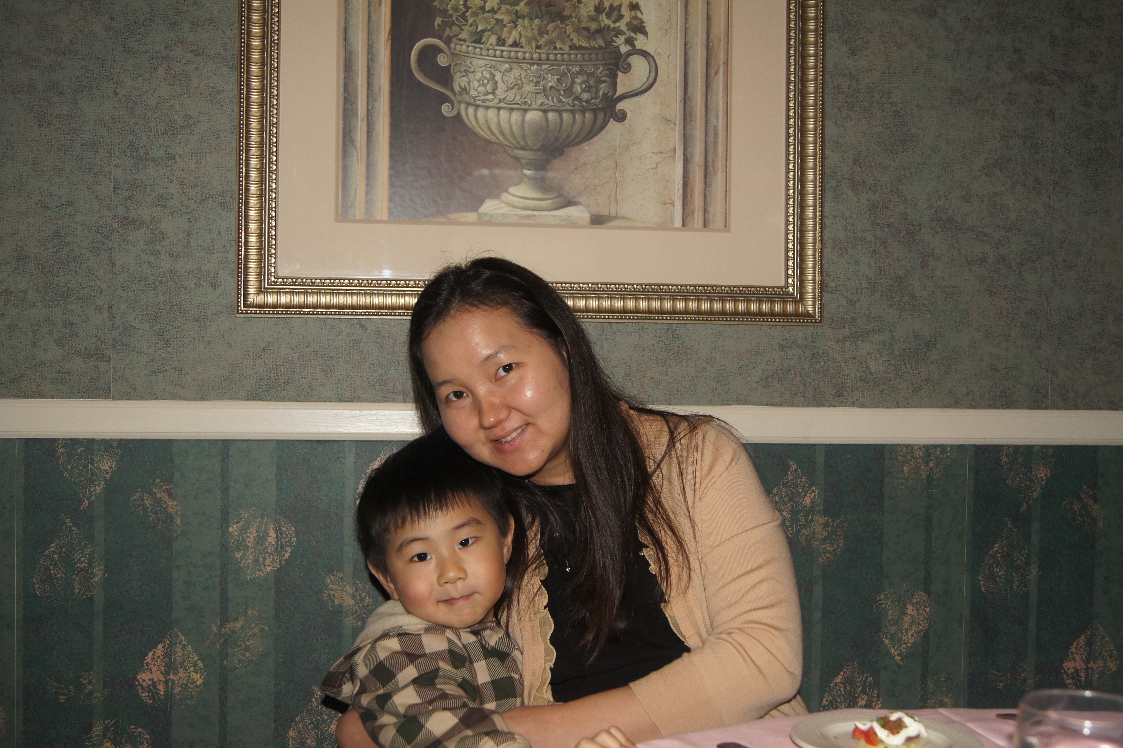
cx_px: 562
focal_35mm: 39
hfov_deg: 49.6
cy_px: 374
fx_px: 1216
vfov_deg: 34.2
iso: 800
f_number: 4.5
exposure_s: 1/60
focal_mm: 26
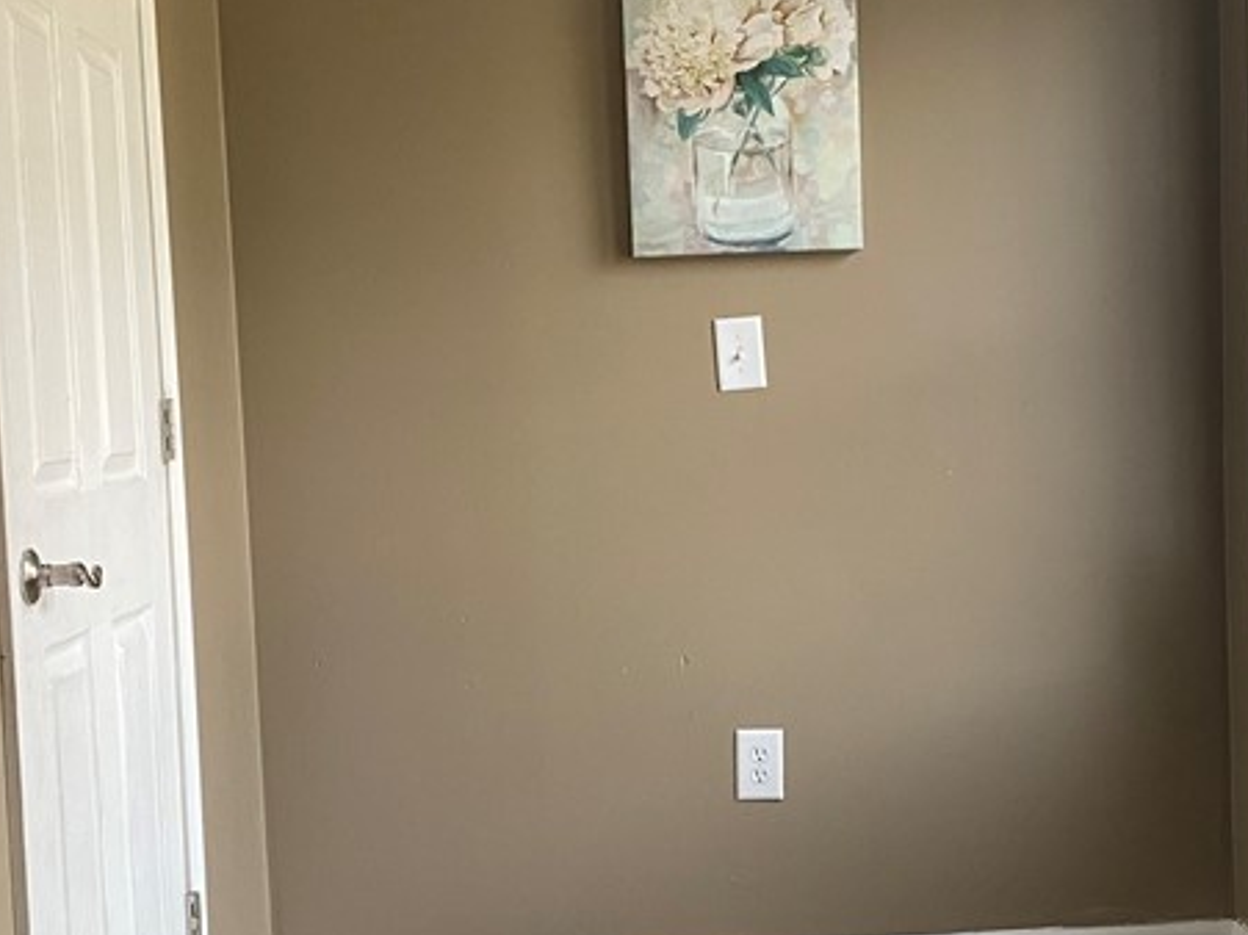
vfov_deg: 24.8
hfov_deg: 32.7
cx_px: 708
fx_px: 2127
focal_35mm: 59
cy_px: 556
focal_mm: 4.25
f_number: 1.8
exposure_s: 1/97
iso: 125
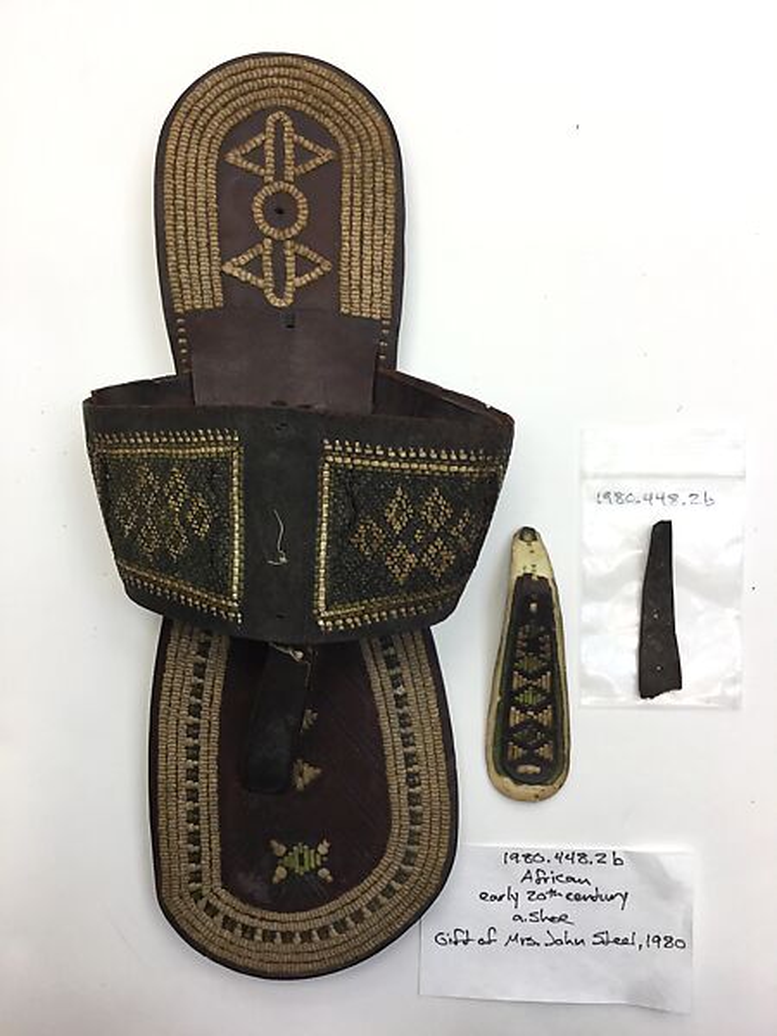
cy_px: 518
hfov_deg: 45.4
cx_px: 388
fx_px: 928
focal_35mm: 31
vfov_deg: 58.4
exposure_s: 1/30
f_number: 2.4
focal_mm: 3.3
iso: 25
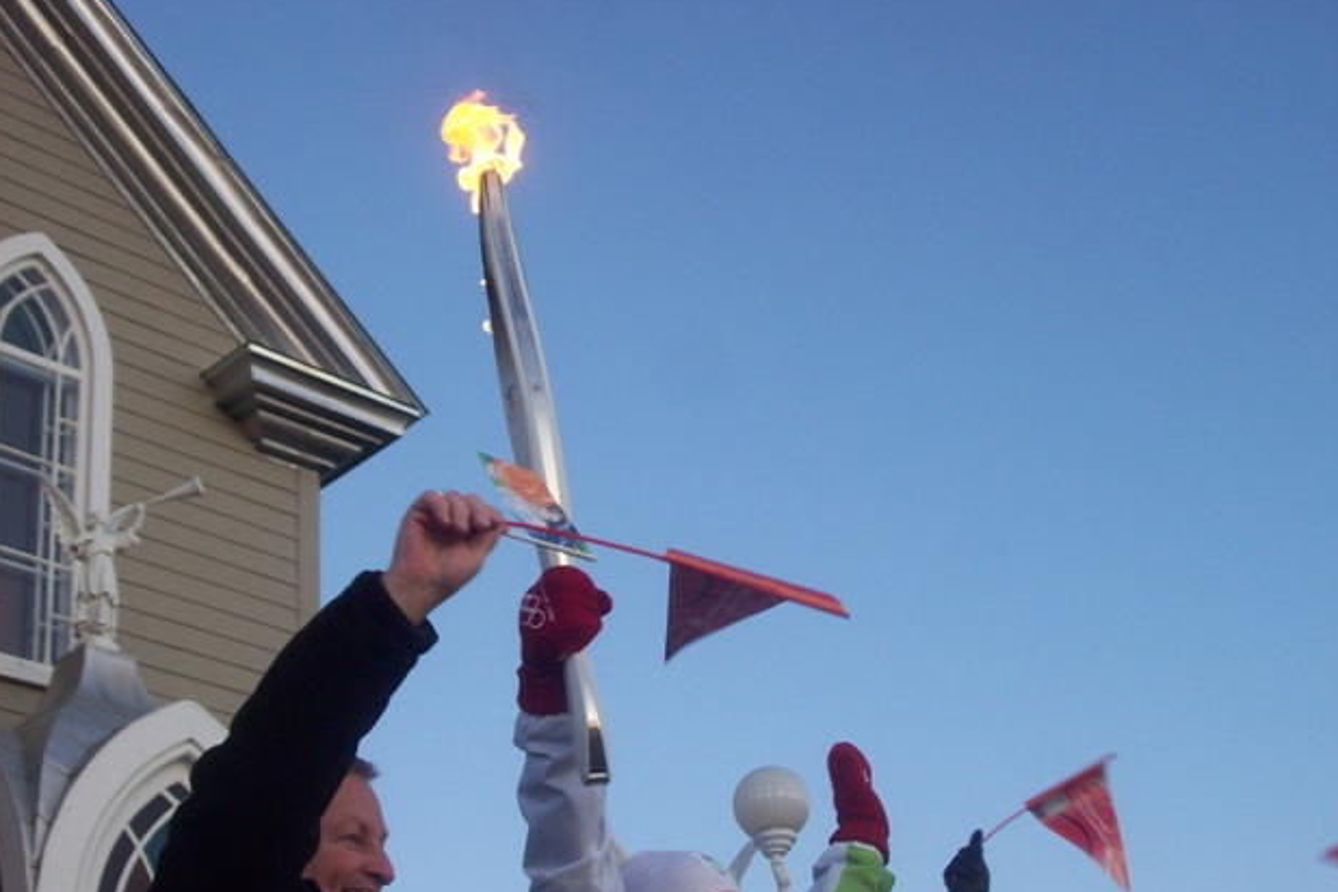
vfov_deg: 23.0
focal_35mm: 59
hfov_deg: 33.9
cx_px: 670
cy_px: 475
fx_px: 2193
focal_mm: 9.4
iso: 80
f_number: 3.4
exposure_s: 1/264
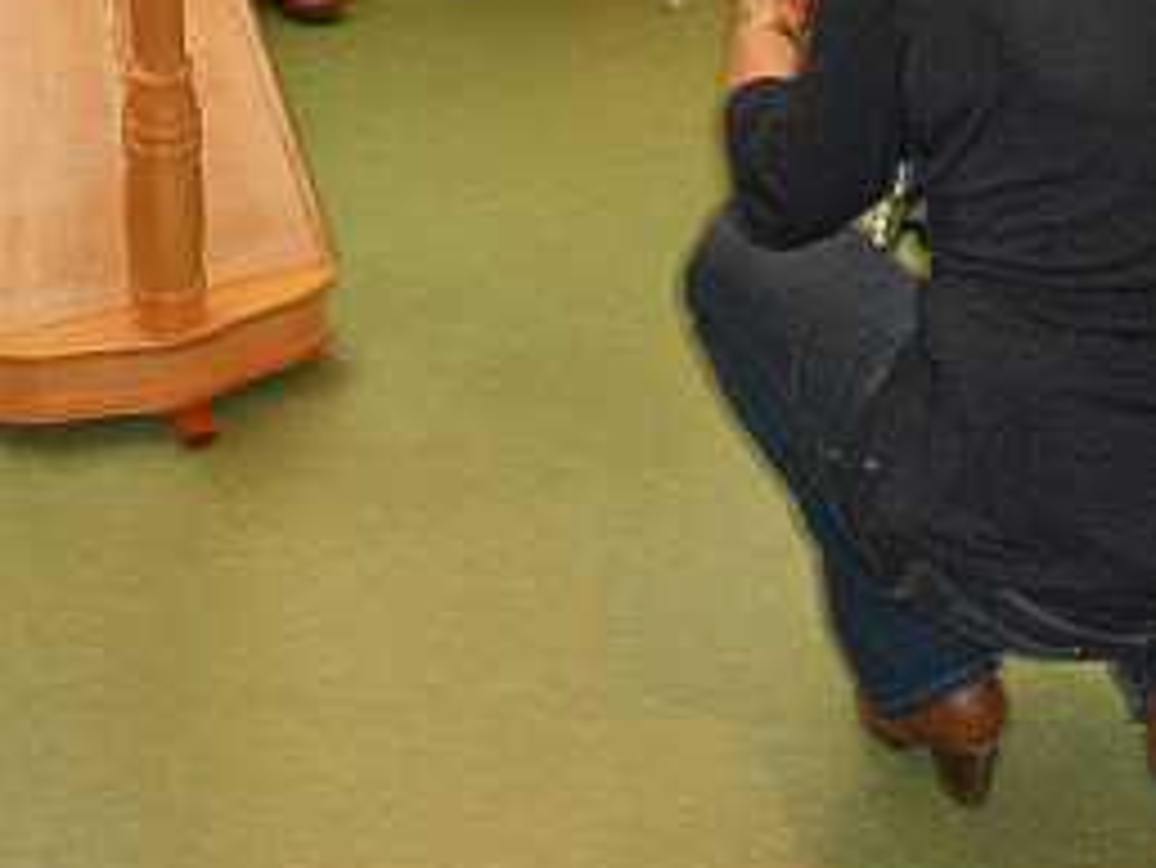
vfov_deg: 17.0
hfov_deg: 24.1
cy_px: -306
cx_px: 715
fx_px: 2706
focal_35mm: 81
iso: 320
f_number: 3.2
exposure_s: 1/25
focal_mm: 4.6
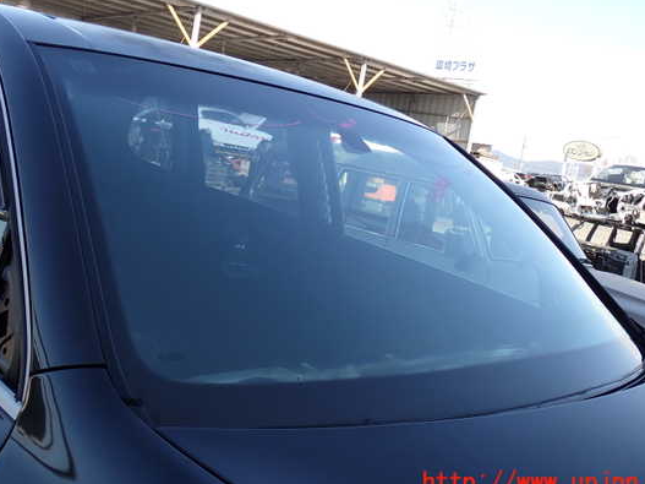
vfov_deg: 35.1
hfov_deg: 45.8
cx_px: 332
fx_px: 764
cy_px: 223
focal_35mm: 41
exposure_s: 1/320
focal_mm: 6.37
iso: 100
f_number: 3.5
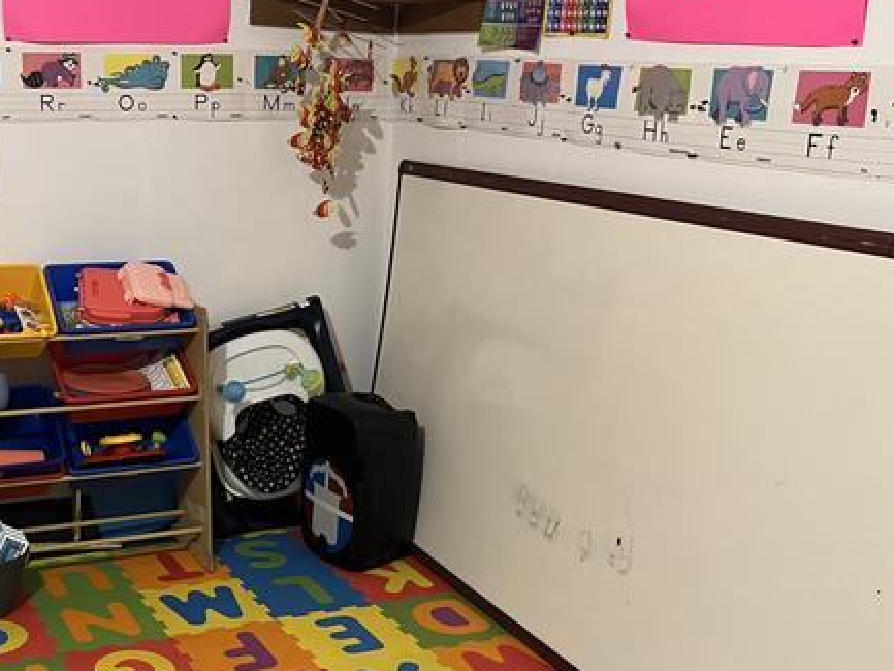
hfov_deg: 38.9
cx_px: 254
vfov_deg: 30.3
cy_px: 332
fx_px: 1240
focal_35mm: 48
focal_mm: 5.1
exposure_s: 1/40
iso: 400
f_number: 1.6
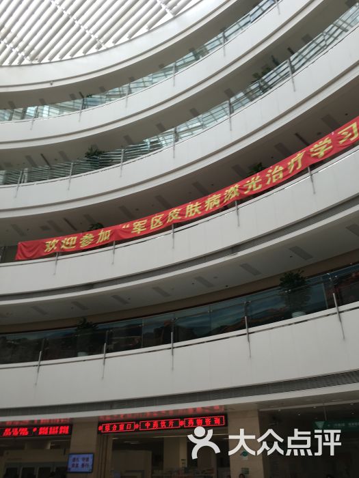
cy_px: 239
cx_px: 180
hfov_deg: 48.2
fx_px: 401
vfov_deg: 61.7
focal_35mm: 29
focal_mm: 4.15
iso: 32
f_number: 2.2
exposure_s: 1/100
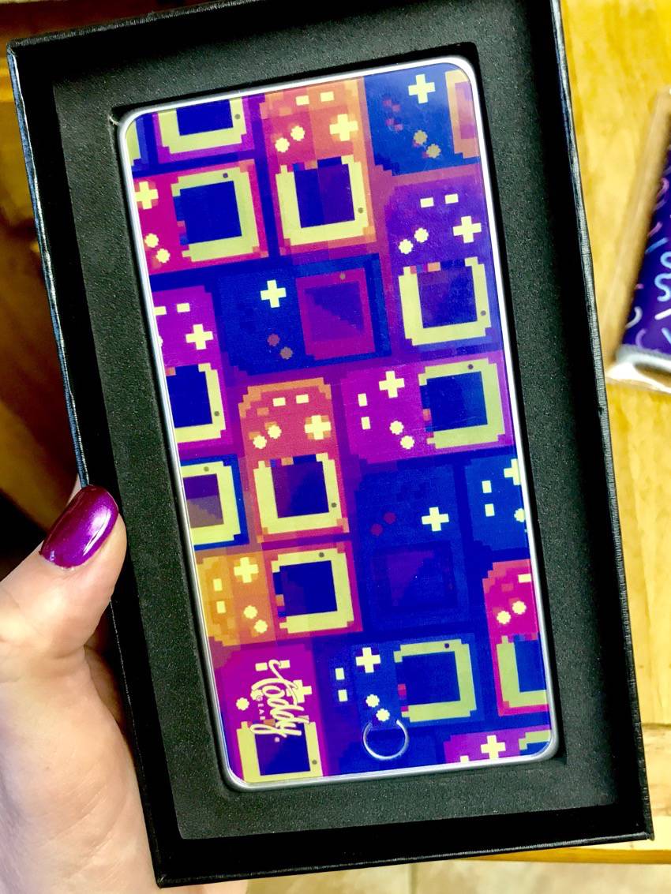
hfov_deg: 49.8
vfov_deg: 63.4
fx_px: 724
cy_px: 447
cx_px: 336
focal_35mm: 28
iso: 50
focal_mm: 3.99
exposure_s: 1/15
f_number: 1.8
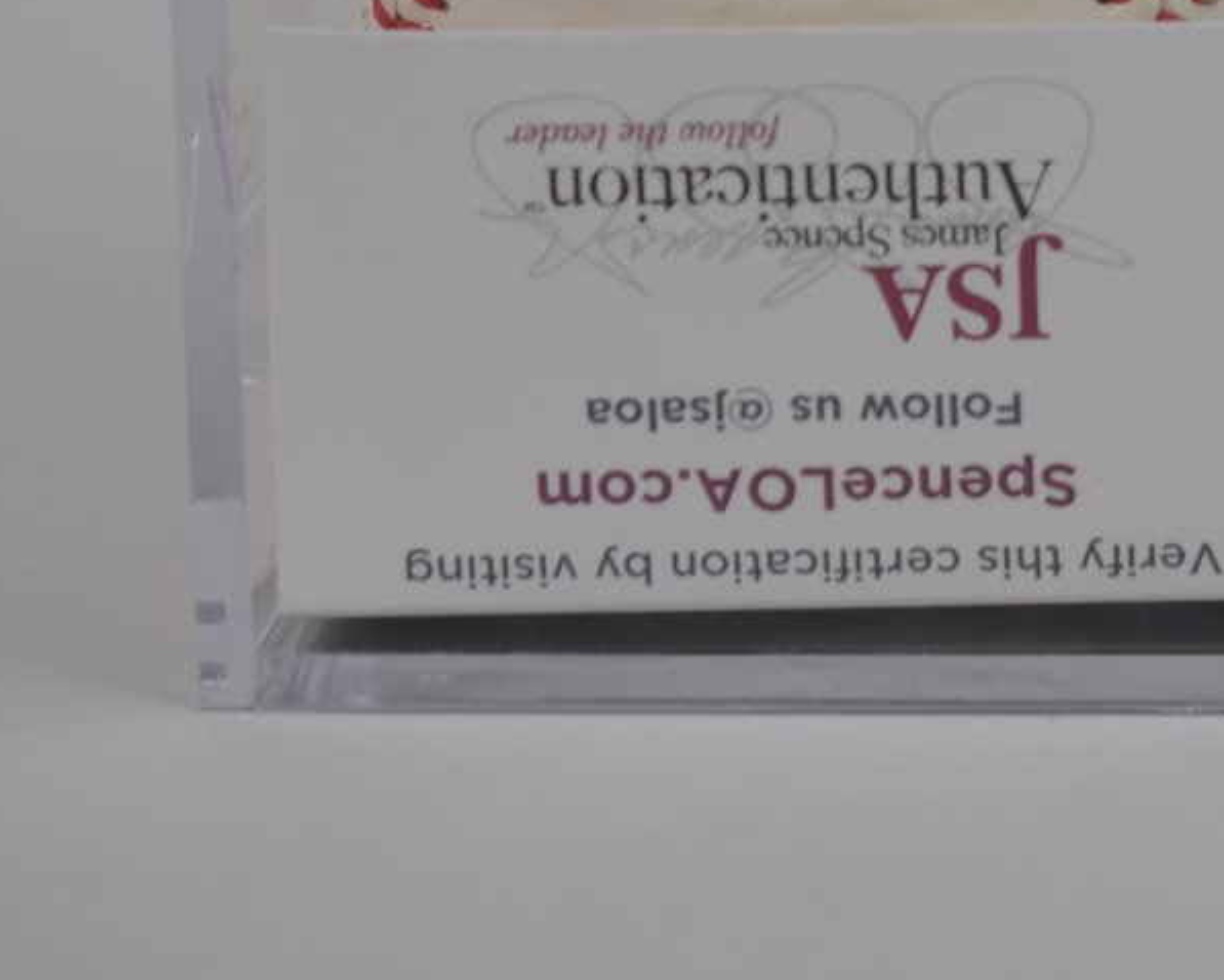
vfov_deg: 9.5
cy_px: 1
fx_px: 5834
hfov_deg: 11.7
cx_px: 1477
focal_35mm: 161
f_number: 4.5
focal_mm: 40
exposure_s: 1/80
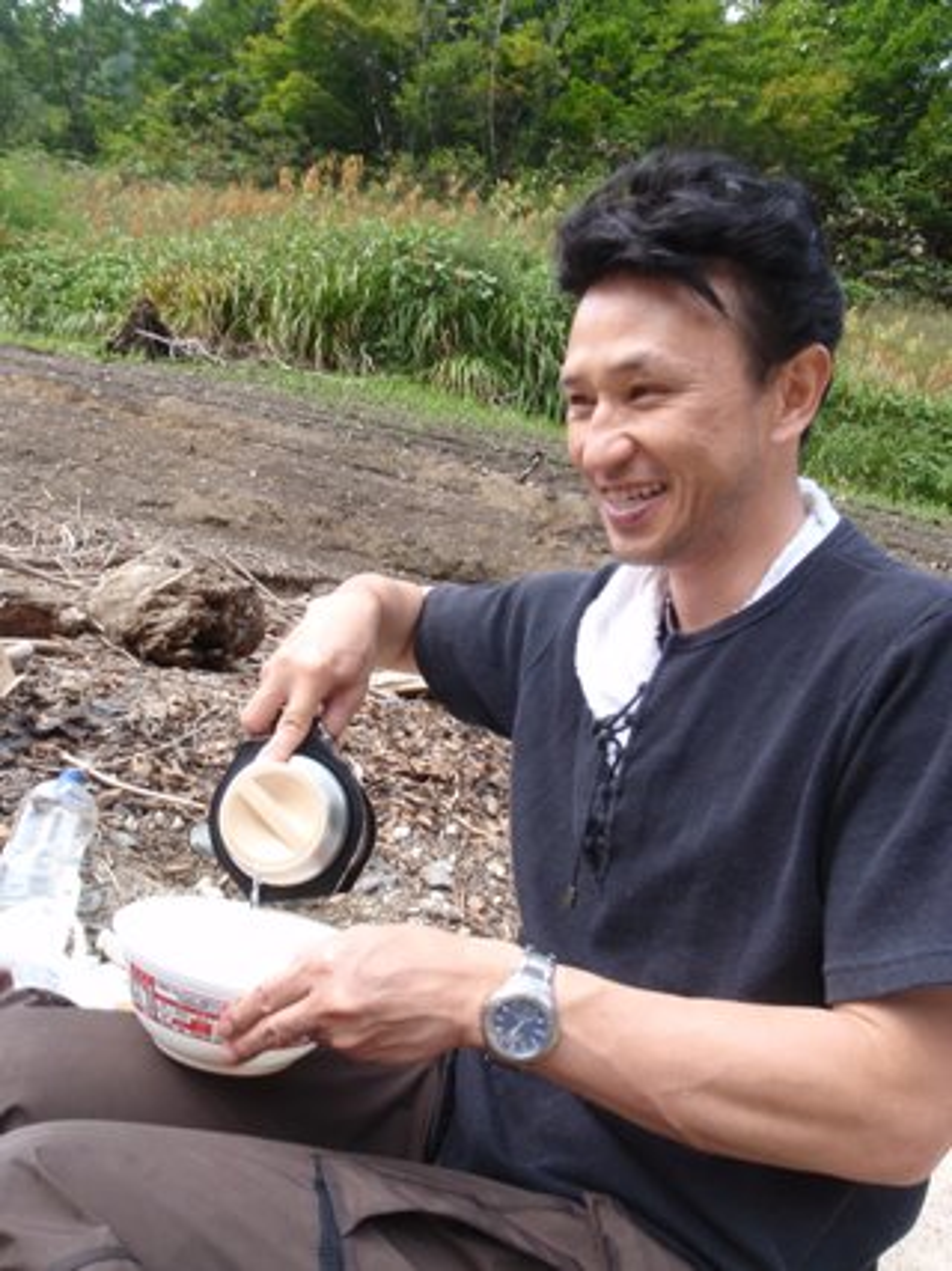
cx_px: 476
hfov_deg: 49.7
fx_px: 1027
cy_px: 636
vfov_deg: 63.5
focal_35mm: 28
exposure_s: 1/60
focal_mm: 5
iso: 64
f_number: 5
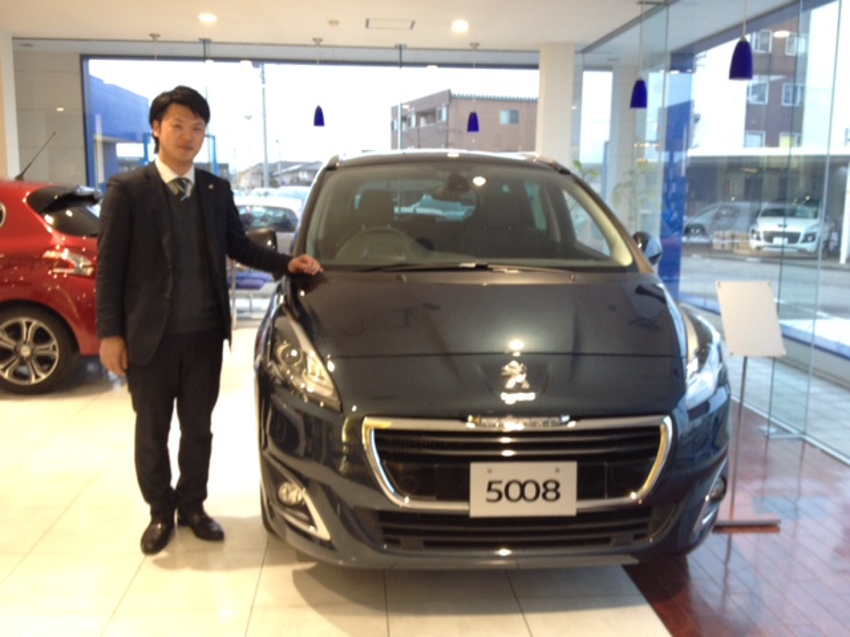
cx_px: 425
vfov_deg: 40.7
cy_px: 318
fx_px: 859
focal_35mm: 35
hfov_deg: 52.6
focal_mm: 4.28
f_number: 2.4
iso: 80
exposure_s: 1/20
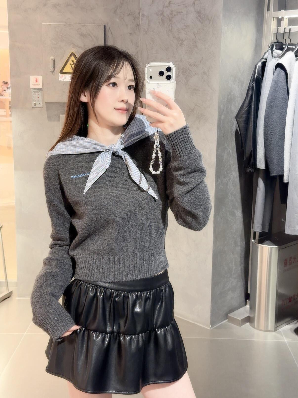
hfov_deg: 30.3
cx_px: 149
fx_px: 551
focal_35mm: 48
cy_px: 199
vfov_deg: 39.7
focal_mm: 6.76
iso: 100
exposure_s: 1/50
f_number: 1.78
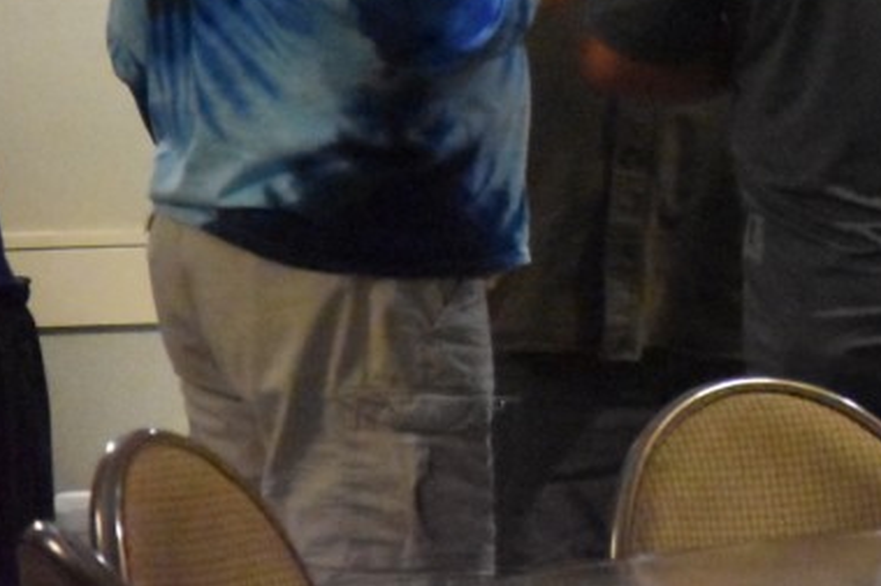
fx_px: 9454
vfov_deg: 3.5
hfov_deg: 5.3
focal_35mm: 387
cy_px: -294
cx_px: 1284
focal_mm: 85
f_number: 5.6
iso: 12800
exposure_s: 1/60
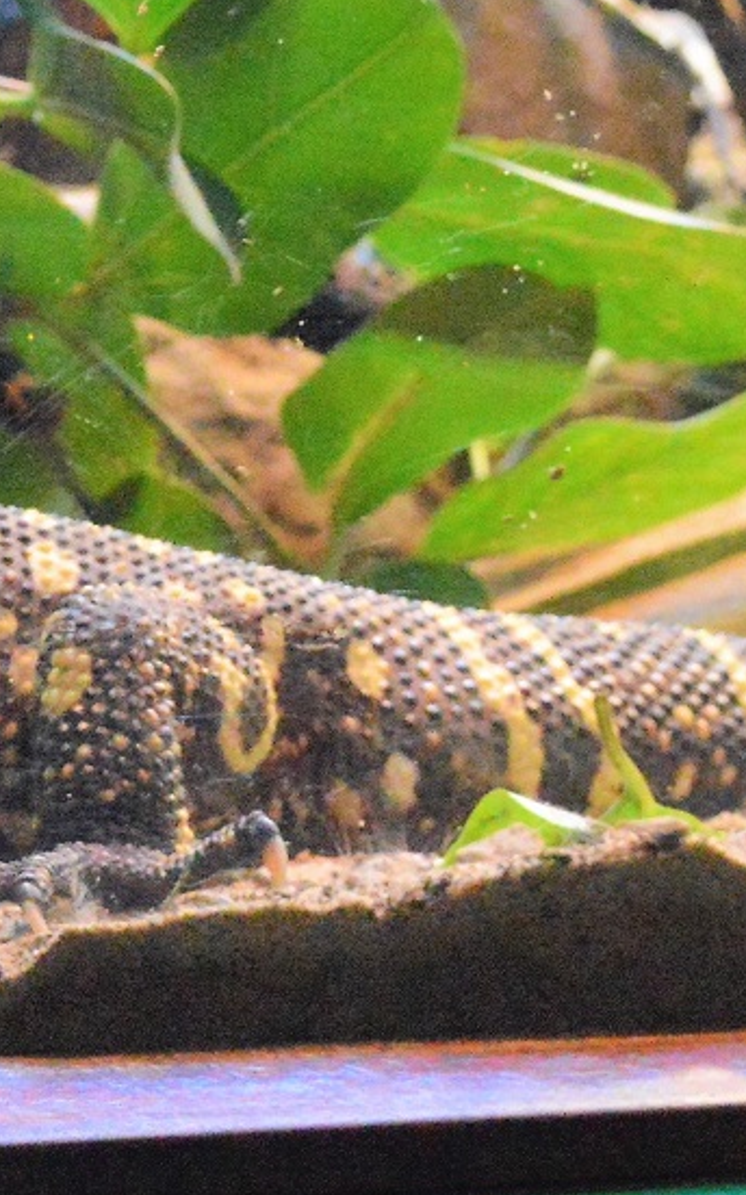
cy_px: 299
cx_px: -201
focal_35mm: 130
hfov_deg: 9.9
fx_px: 4248
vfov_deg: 15.9
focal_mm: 29
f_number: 7.1
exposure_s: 1/160
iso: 6400
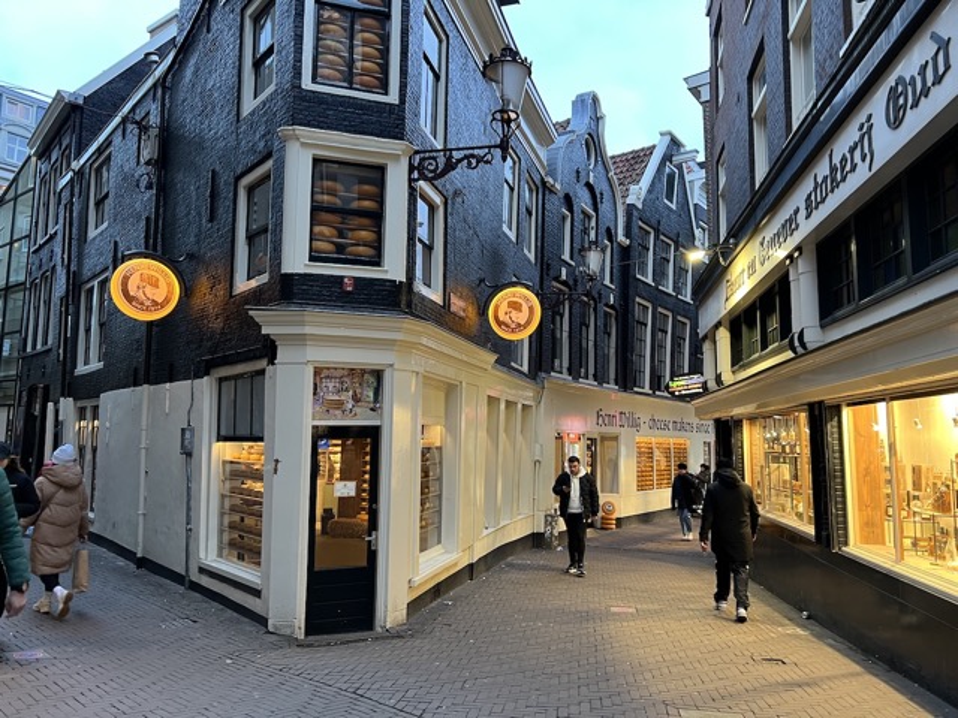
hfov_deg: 67.3
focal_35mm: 26
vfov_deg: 53.1
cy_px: 359
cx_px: 479
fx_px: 720
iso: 200
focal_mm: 5.7
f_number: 1.5
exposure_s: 1/50
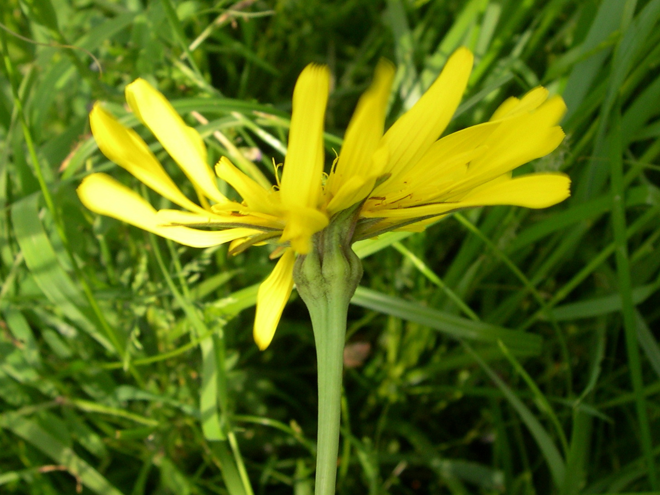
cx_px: 325
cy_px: 250
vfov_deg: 36.8
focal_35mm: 39
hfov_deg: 47.9
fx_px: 743
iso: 100
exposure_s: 1/105
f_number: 7.6
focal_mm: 8
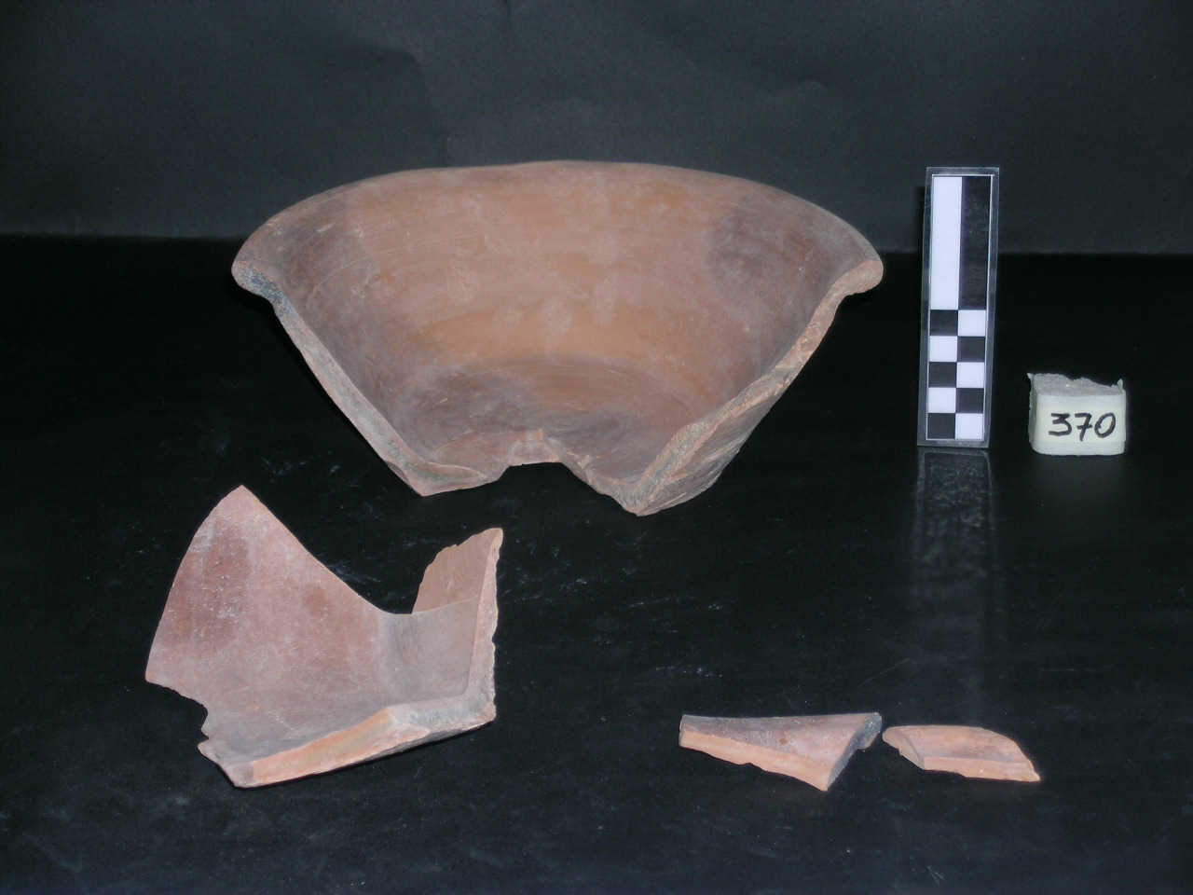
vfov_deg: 19.6
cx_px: 596
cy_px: 448
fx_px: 2585
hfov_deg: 26.0
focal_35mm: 75
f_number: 4
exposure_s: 1/121
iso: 50
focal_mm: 15.6
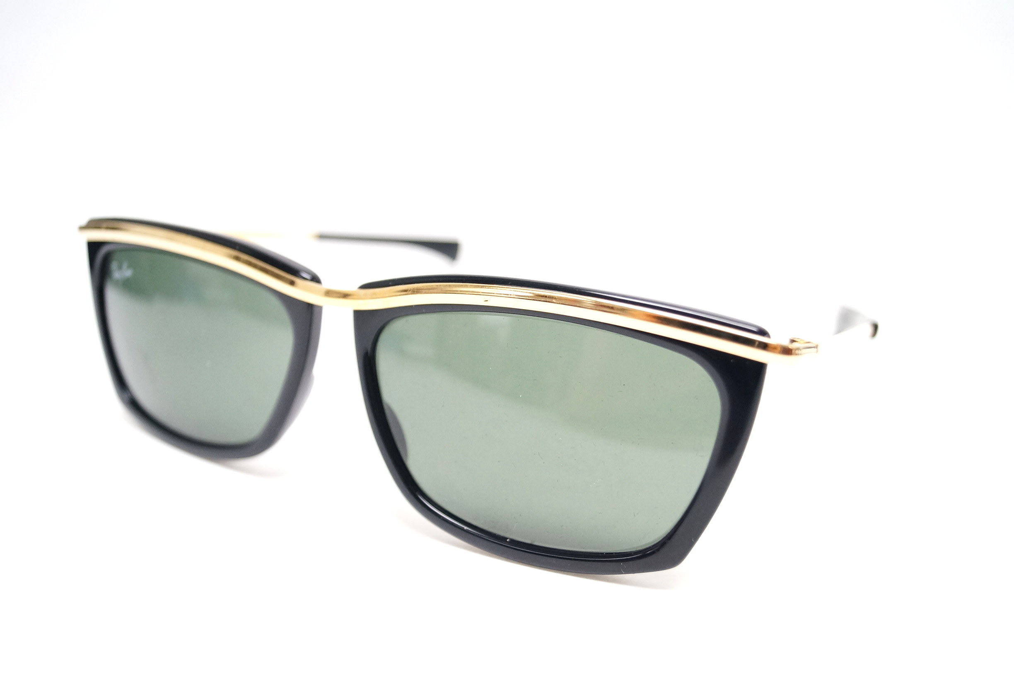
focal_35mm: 36
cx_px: 507
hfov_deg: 53.2
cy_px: 336
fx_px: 1012
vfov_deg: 36.8
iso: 800
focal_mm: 24
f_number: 4
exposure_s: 1/60
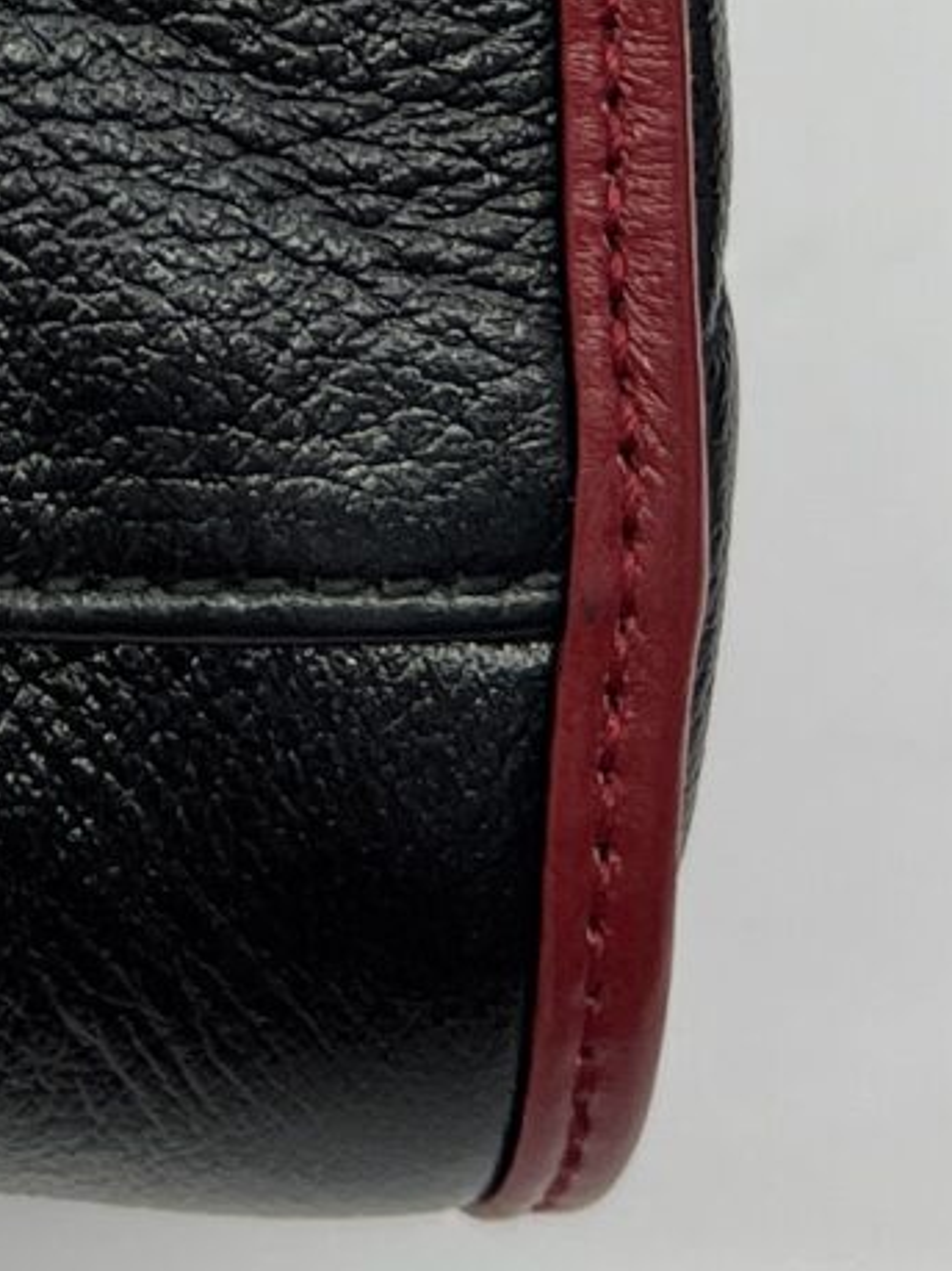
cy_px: -944
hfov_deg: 10.0
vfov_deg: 12.5
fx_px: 5319
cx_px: -346
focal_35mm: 145
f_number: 1.5
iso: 40
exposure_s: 1/178
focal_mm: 5.7
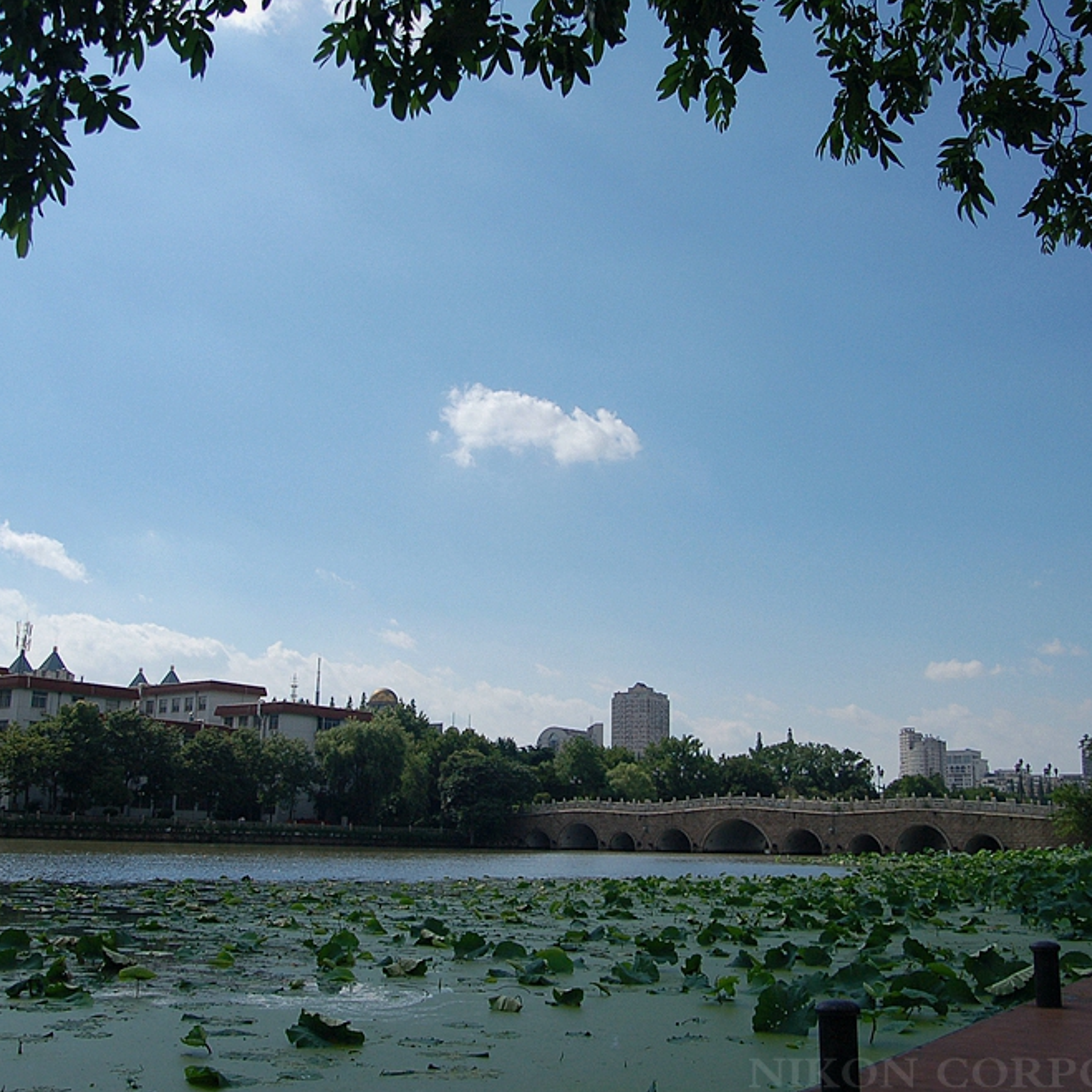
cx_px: 537
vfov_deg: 48.9
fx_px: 1201
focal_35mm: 34
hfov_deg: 48.9
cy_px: 556
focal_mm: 17
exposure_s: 1/4000
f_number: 4.5
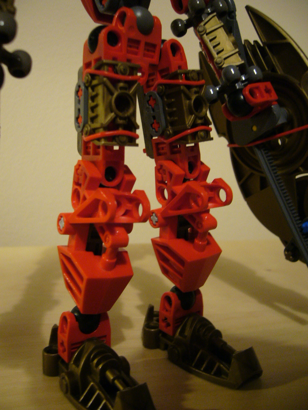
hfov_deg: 40.7
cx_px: 154
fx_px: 415
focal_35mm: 35
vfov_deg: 52.6
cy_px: 205
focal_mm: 5.8
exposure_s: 1/5
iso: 200
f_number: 2.8
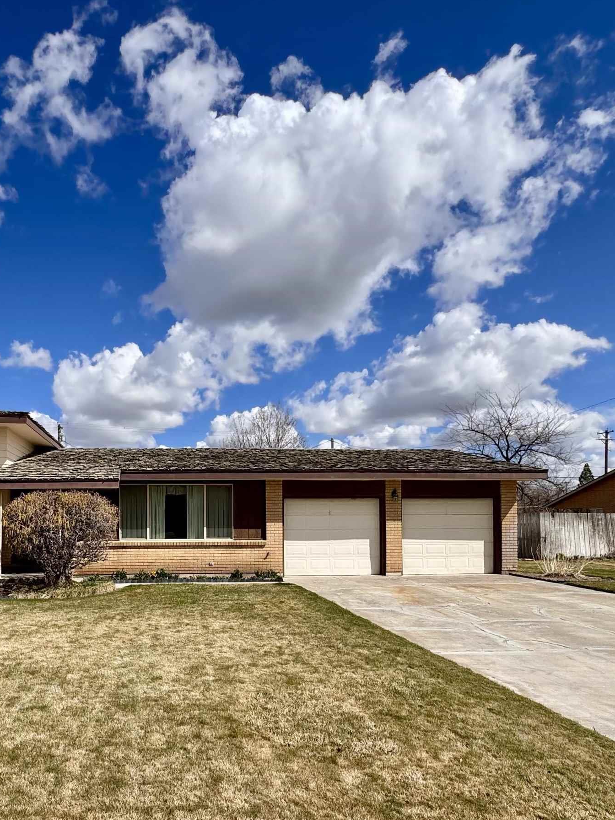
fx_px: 569
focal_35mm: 24
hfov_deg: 55.1
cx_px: 184
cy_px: 518
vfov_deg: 70.3
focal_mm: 2.22
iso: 50
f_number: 2.2
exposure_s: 1/3106
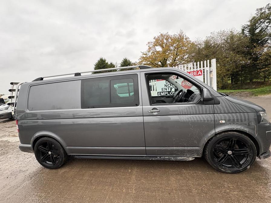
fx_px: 110
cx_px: 136
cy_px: 102
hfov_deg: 102.1
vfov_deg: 85.7
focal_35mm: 14
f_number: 2.2
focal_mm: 2.22
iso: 100
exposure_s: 1/99
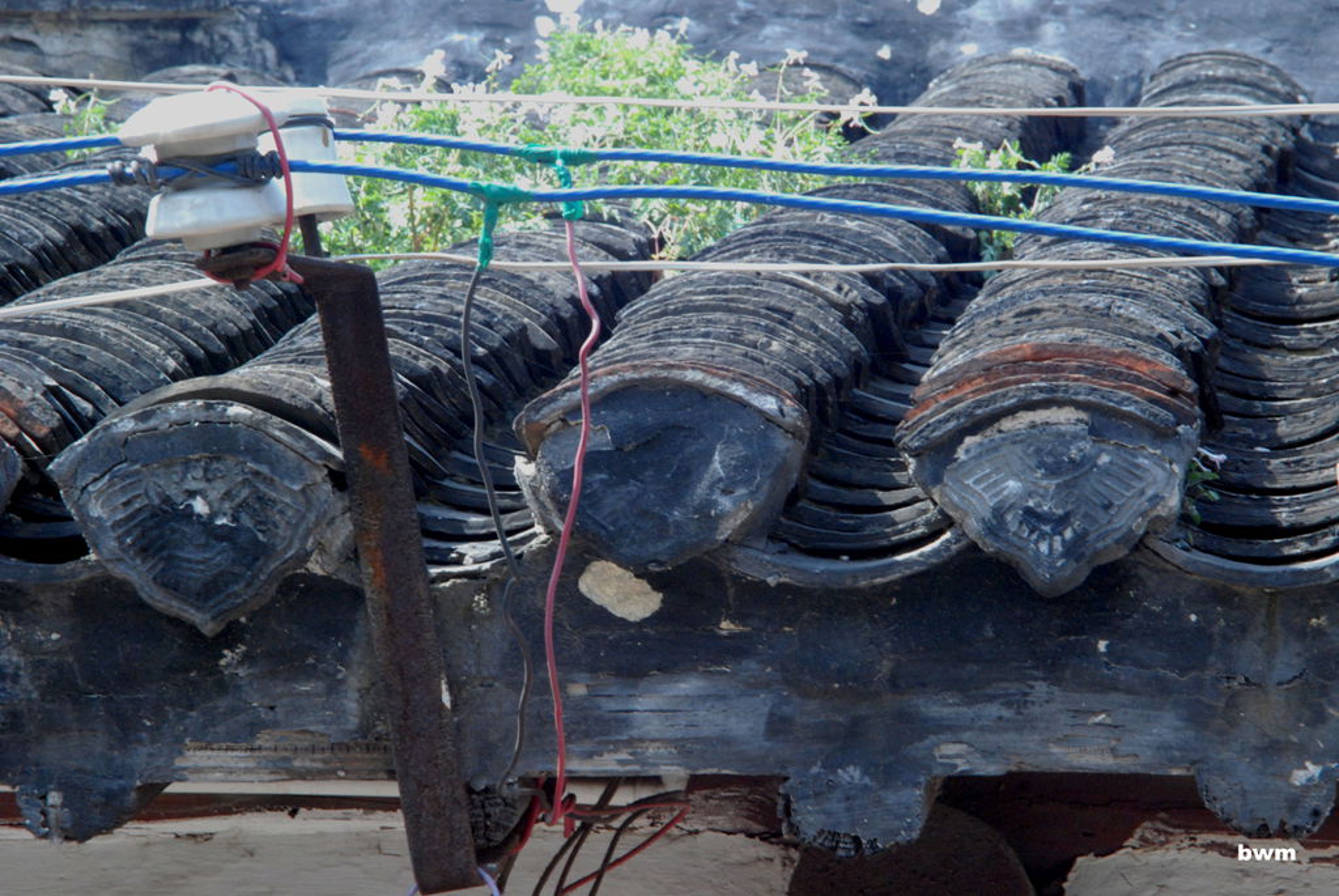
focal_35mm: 158
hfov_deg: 13.0
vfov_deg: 8.7
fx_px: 5864
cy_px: 448
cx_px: 670
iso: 1600
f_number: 16
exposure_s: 1/80
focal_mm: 105
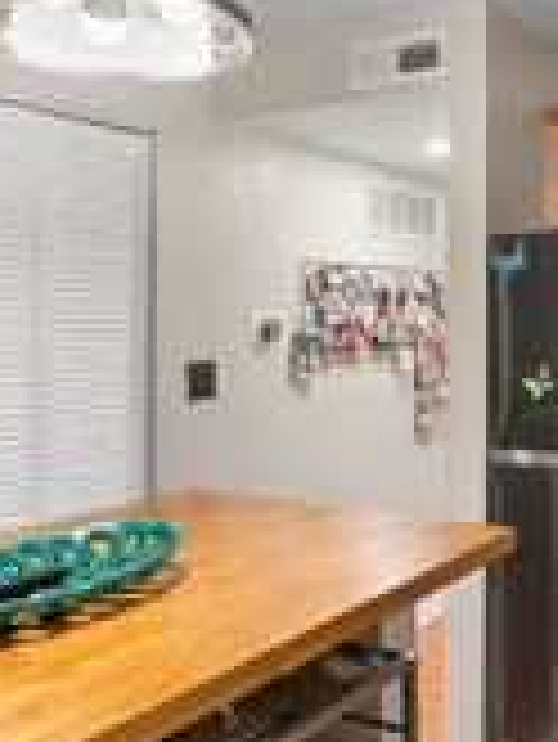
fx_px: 923
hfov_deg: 33.0
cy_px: 310
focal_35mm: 43
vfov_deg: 43.7
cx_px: 421
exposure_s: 1/4
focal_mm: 17
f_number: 6.3
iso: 500
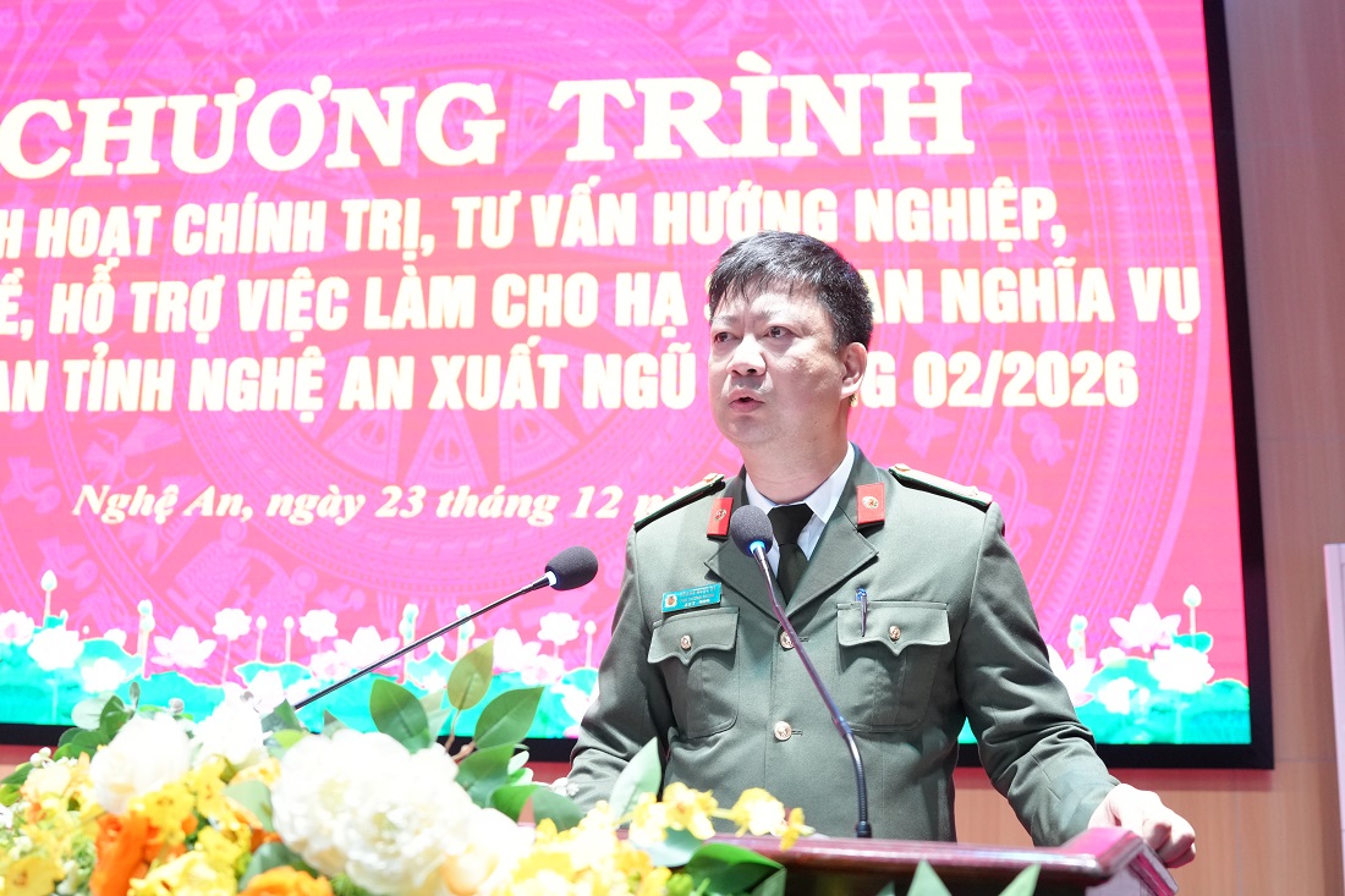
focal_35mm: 36
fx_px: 1345
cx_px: 672
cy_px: 448
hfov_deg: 53.1
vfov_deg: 36.9
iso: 2000
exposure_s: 1/200
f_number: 2.8
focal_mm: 24
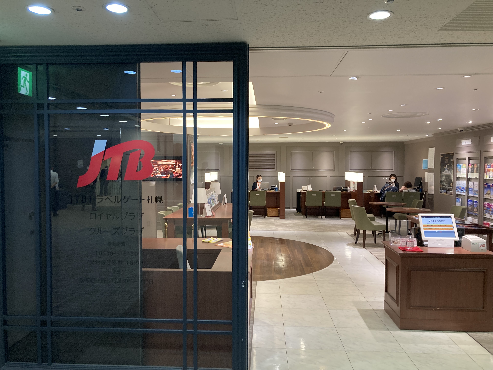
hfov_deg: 63.4
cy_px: 185
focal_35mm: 28
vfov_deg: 49.7
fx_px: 399
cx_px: 246
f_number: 1.8
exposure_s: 1/50
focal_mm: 3.99
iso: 160
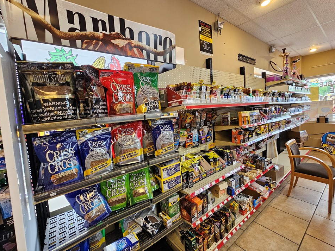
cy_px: 121
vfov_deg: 85.6
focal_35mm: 14
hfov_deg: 102.1
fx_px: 135
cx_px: 171
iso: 125
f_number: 2.2
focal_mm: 2.2
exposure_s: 1/60
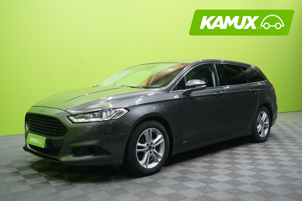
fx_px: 310
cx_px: 151
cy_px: 100
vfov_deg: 35.9
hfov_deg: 51.9
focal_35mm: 37
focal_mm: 37
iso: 800
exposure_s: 1/20
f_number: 5
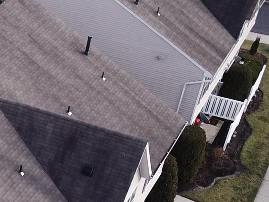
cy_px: 234
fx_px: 777
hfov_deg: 17.5
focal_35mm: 100
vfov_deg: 14.4
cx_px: -145
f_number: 2.2
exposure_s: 1/12.5
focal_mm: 4.73
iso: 148
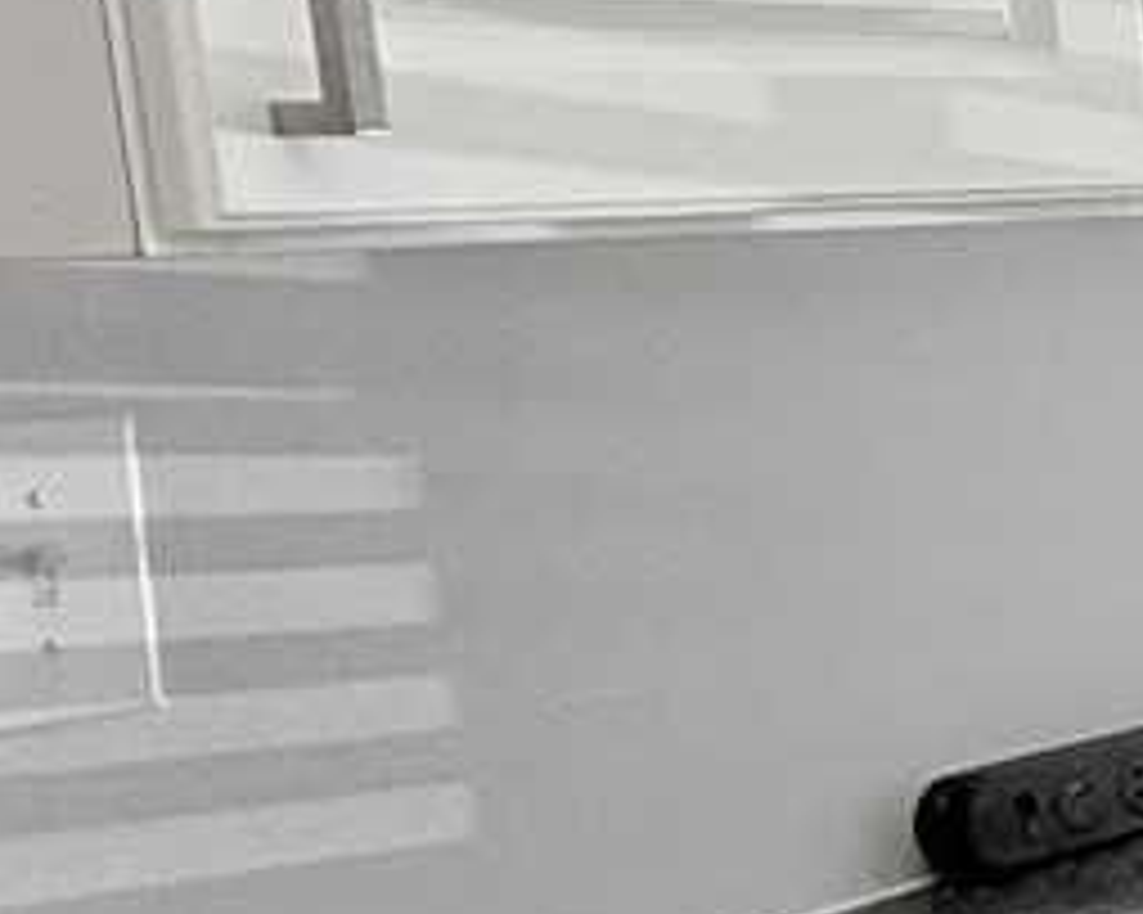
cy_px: 545
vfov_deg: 17.8
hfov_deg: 14.6
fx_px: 2908
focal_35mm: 86
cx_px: 2732
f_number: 2.2
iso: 50
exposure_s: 1/171
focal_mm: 2.22
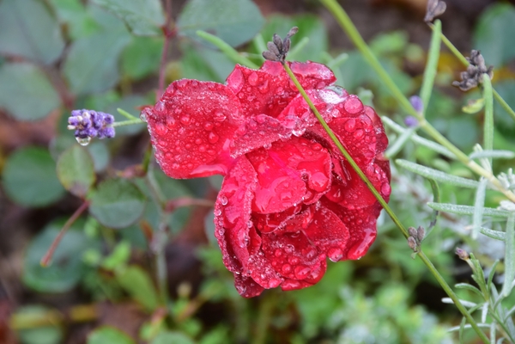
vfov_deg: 4.6
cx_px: 258
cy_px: 172
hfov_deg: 6.9
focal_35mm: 300
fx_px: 4291
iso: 400
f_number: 10
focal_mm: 200
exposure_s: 1/50
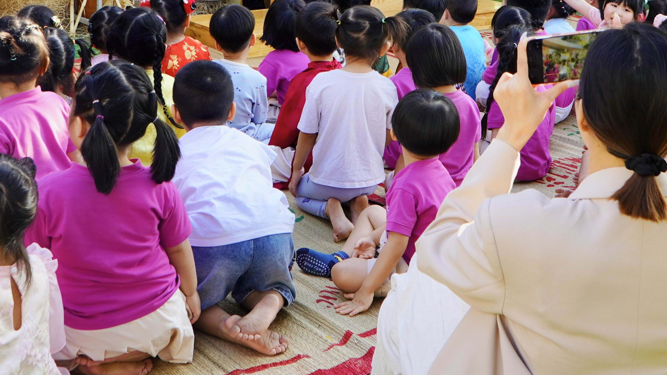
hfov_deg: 33.8
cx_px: 325
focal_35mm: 62
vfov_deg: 18.4
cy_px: -75
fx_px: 1097
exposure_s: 1/80
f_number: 5.6
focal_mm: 18
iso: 100
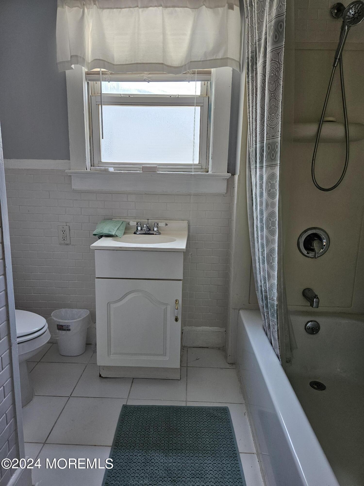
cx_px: 182
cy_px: 243
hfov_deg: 58.9
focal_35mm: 23
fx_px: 322
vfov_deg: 73.9
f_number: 1.8
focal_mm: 5.4
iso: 200
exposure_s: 1/120
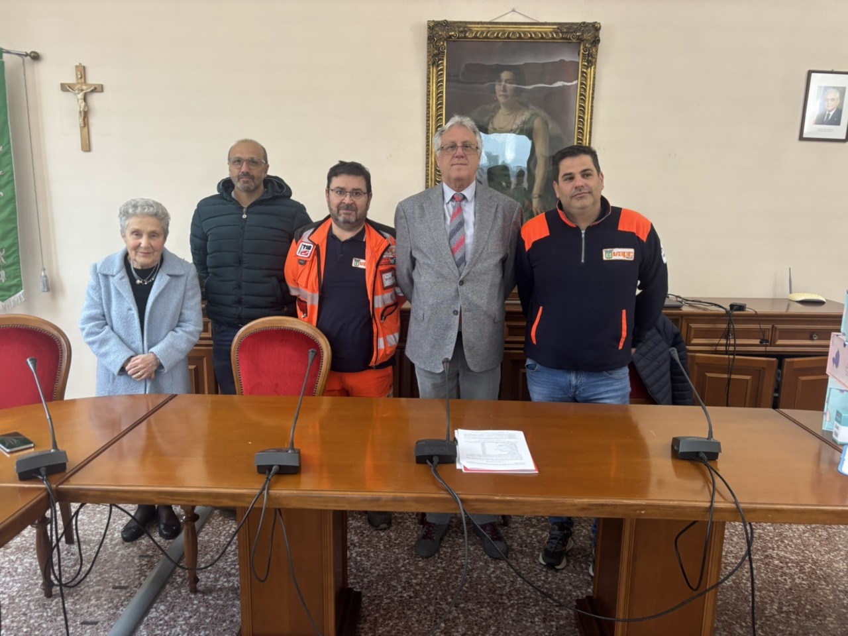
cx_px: 424
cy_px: 318
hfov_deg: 67.3
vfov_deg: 53.1
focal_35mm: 26
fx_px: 637
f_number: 1.6
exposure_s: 1/50
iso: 160
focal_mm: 5.96
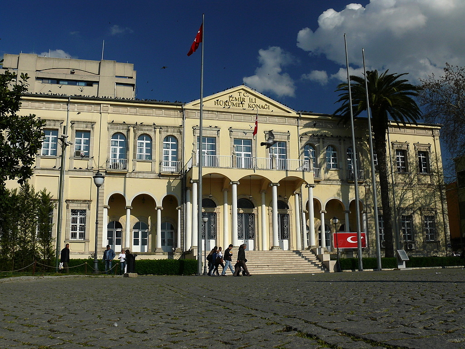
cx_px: 232
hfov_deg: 52.6
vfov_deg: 40.7
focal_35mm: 35
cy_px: 174
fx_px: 470
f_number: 8
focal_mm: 7.4
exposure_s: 1/400
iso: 100
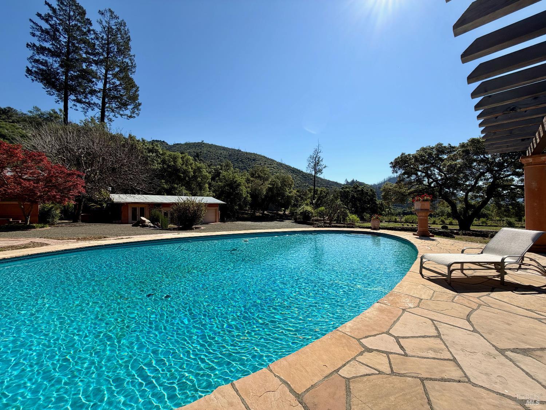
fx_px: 221
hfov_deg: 102.1
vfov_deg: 85.7
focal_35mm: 14
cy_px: 205
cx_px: 273
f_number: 2.2
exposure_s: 1/1211
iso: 20
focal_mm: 2.22
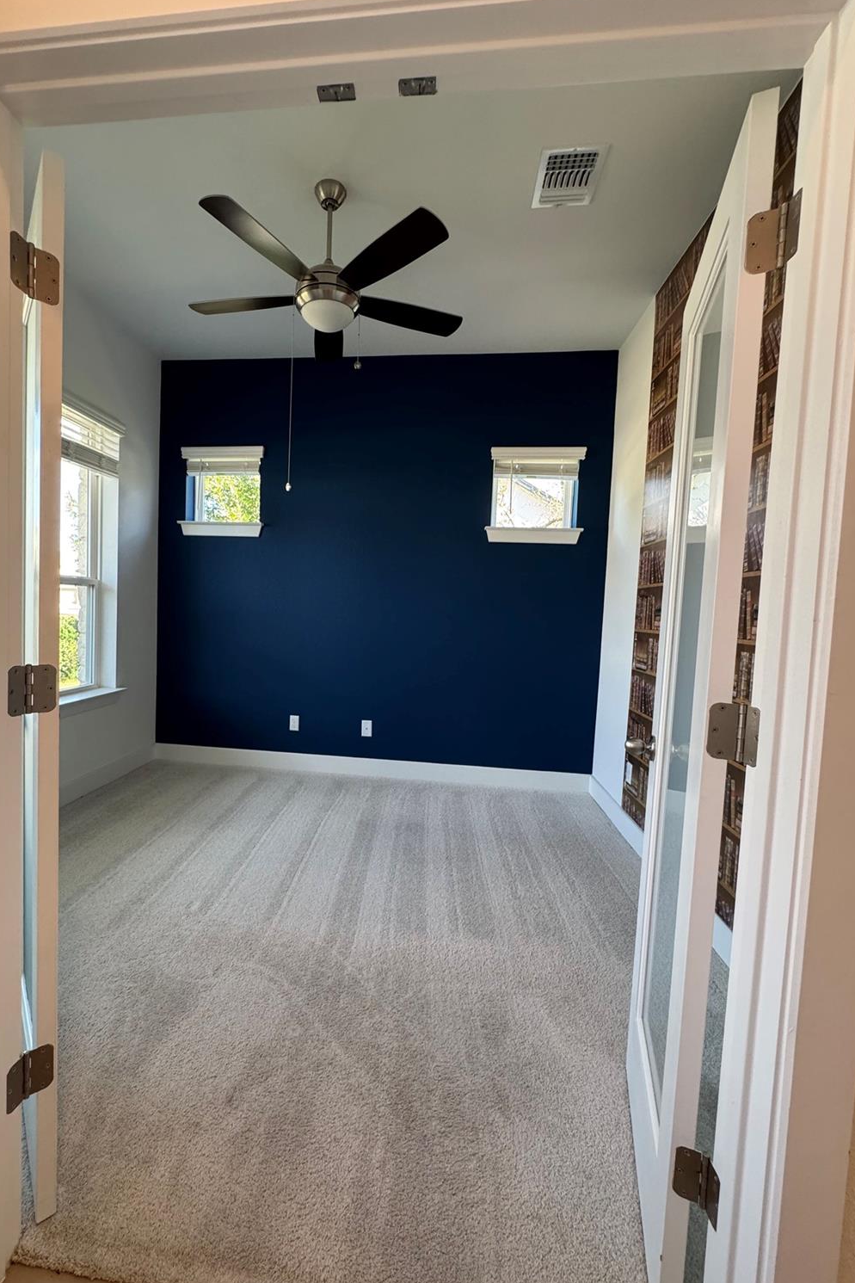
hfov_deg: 77.0
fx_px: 534
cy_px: 641
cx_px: 377
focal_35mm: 15
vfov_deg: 100.4
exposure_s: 1/120
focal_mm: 2.22
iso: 250
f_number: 2.2
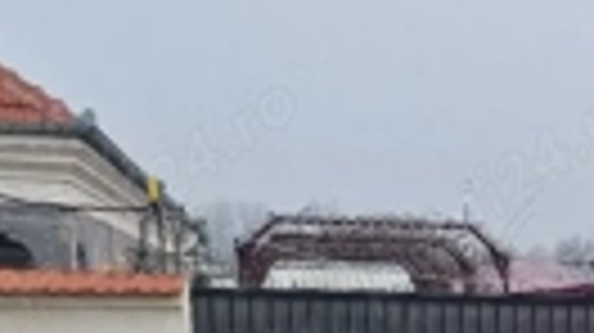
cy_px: 598
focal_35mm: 76
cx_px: 590
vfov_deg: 14.1
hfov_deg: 26.5
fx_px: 1196
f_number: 1.8
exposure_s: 1/1429
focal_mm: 6.4
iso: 50
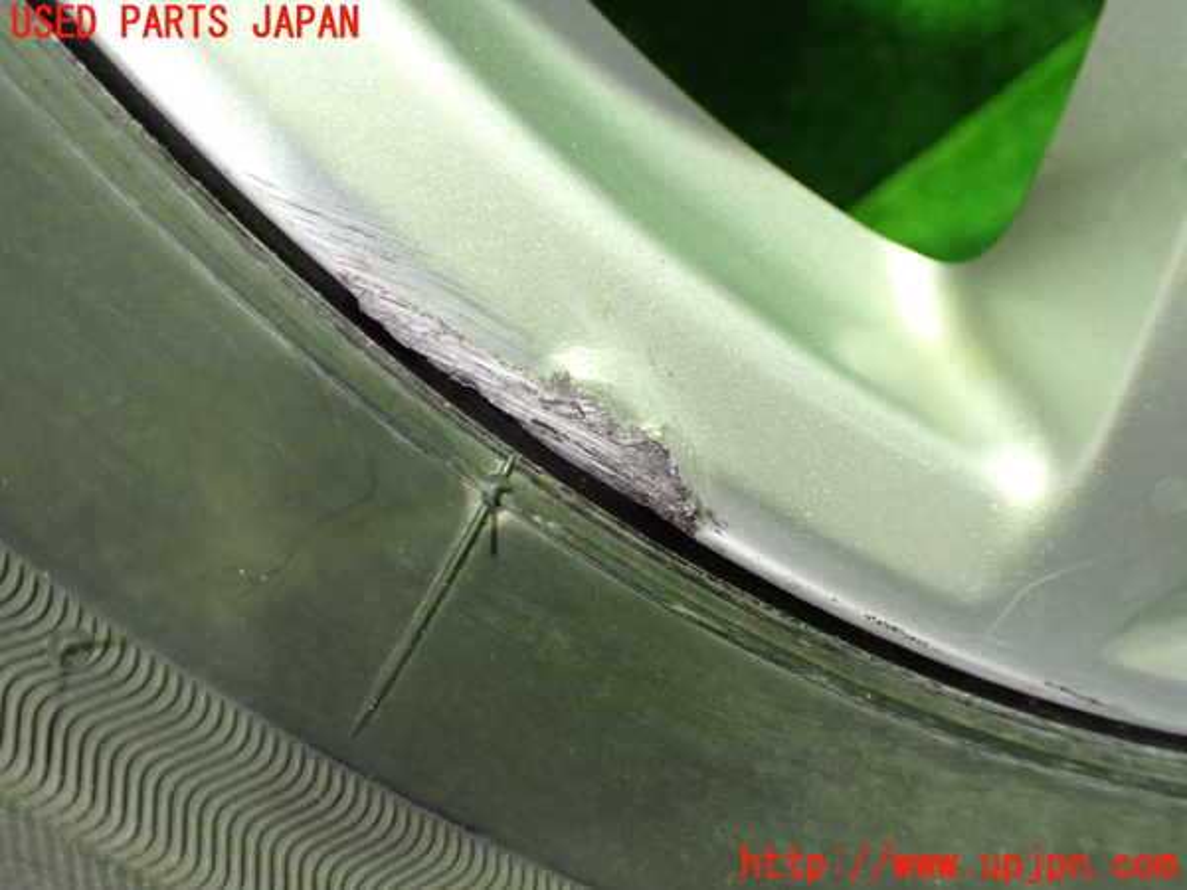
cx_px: 594
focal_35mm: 30
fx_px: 1029
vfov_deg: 46.8
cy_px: 445
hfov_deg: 60.0
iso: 800
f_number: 2.3
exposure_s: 1/30
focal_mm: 5.4
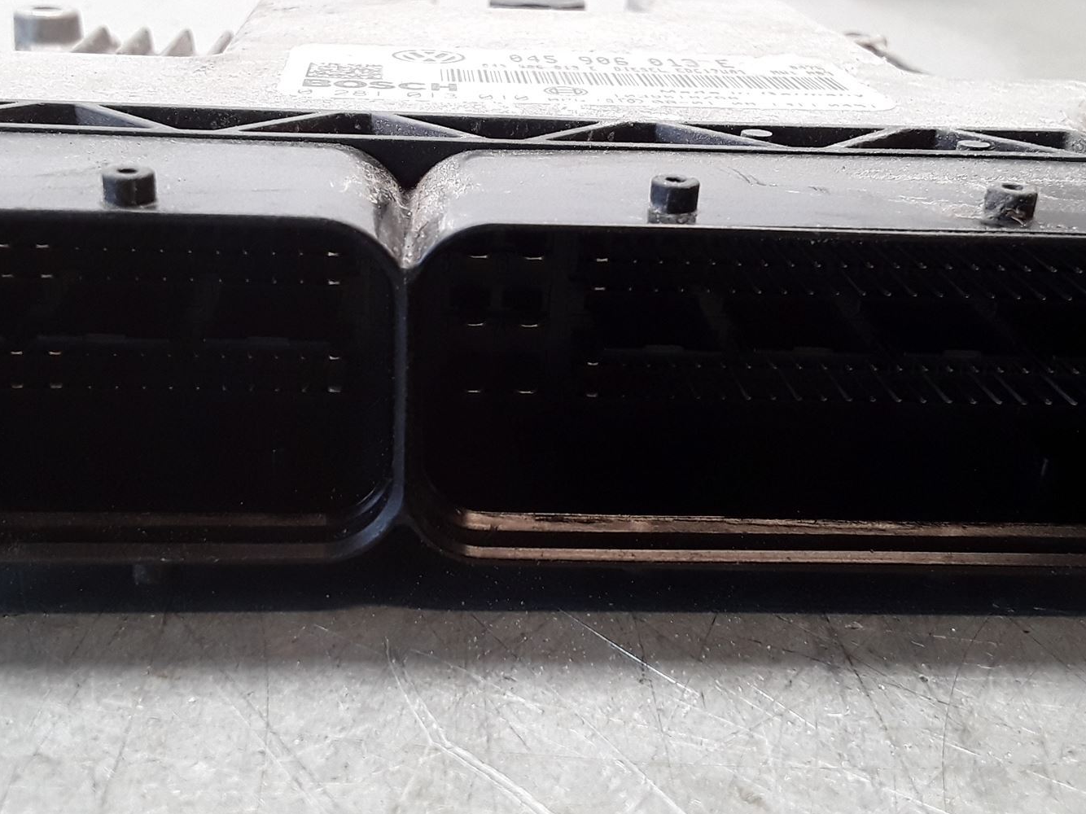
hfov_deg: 43.8
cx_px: 493
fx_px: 1349
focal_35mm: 43
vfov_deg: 33.6
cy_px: 389
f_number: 1.9
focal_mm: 2.91
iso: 80
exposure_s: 1/50
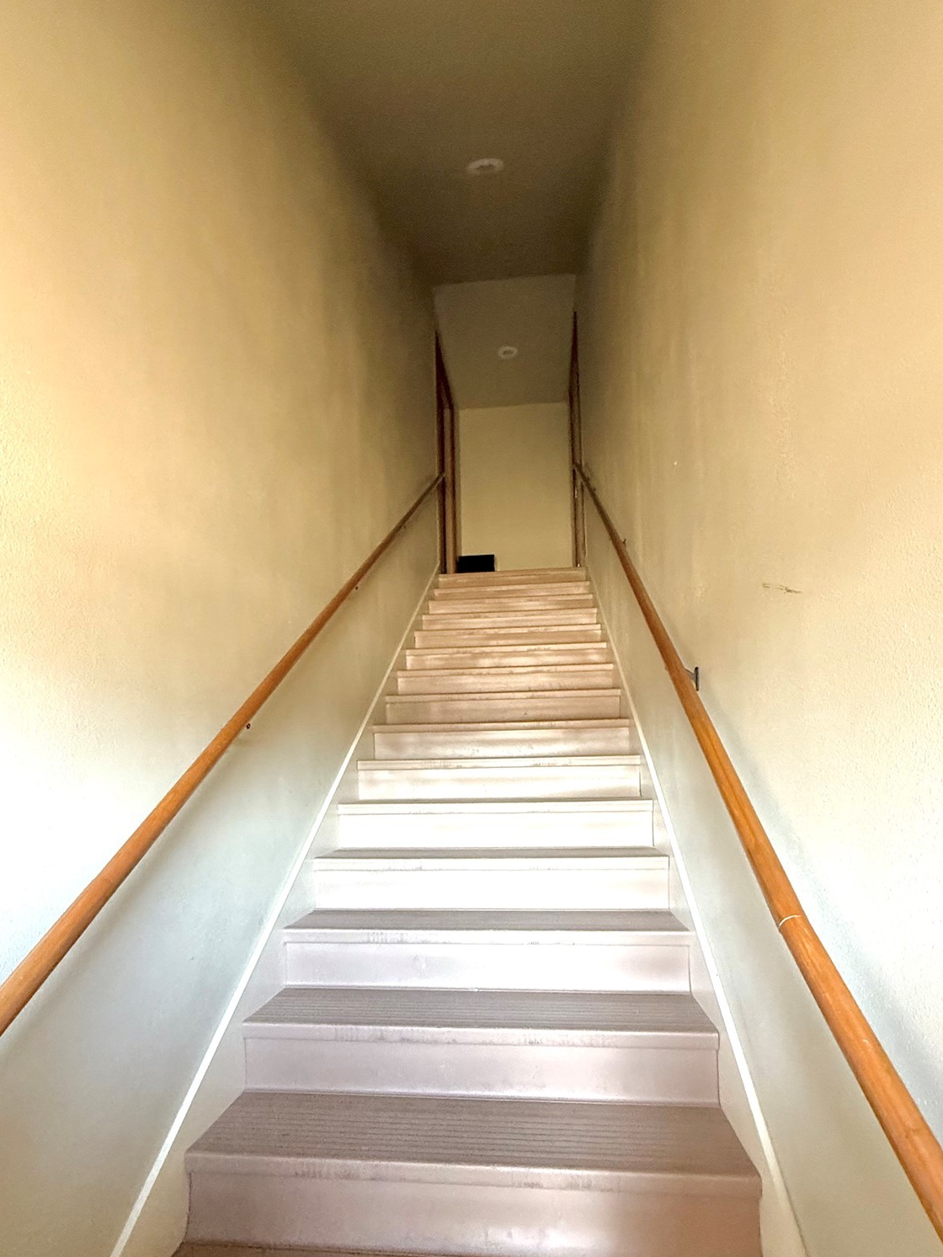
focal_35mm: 18
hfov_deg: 71.6
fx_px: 654
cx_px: 466
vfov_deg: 87.0
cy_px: 732
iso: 640
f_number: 2.2
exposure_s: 1/60
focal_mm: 2.22
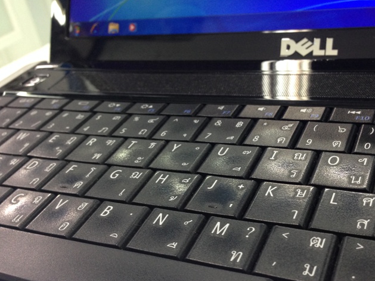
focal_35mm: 42
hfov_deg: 44.5
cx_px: 234
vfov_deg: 34.2
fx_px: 455
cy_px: 173
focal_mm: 4.12
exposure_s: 1/20
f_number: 2.4
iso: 125
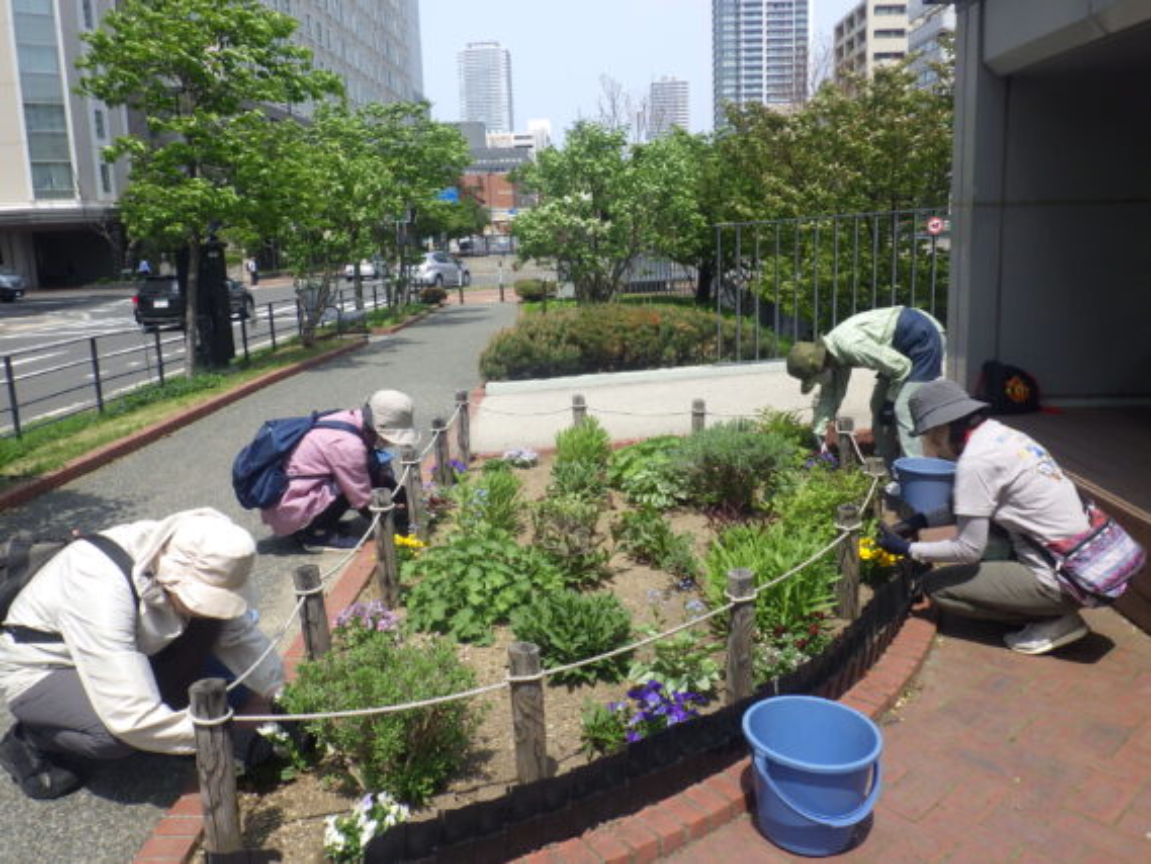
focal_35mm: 28
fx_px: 931
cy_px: 432
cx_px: 576
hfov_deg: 63.4
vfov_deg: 49.8
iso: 125
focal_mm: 5
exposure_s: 1/800
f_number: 4.2
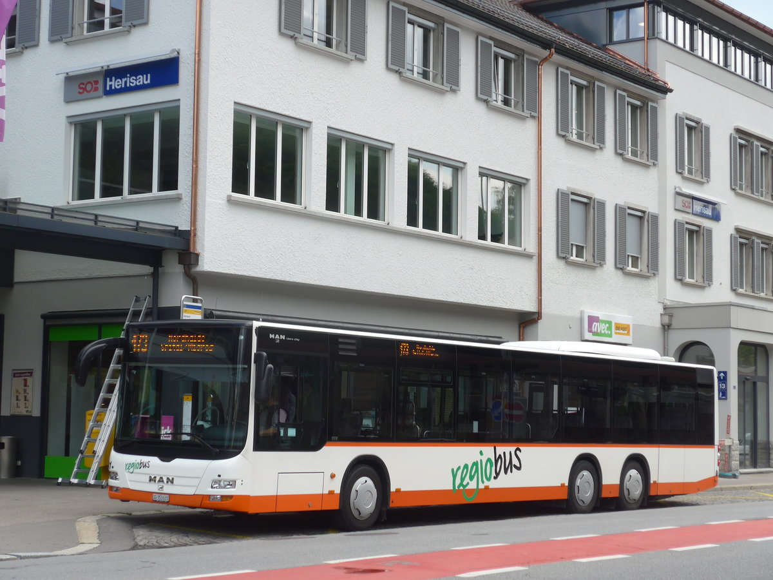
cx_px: 386
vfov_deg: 21.0
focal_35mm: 70
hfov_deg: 27.8
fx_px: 1563
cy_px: 290
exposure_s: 1/320
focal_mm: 14.2
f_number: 4.1
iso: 80
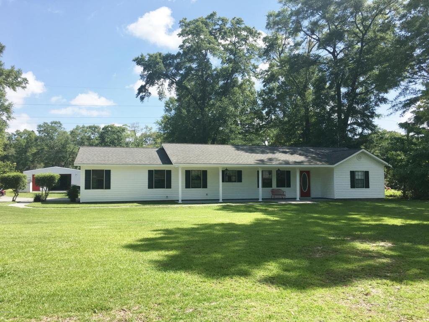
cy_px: 161
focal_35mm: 29
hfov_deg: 61.7
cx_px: 214
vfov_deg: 48.2
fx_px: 359
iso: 25
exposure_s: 1/1099
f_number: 2.2
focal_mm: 4.15
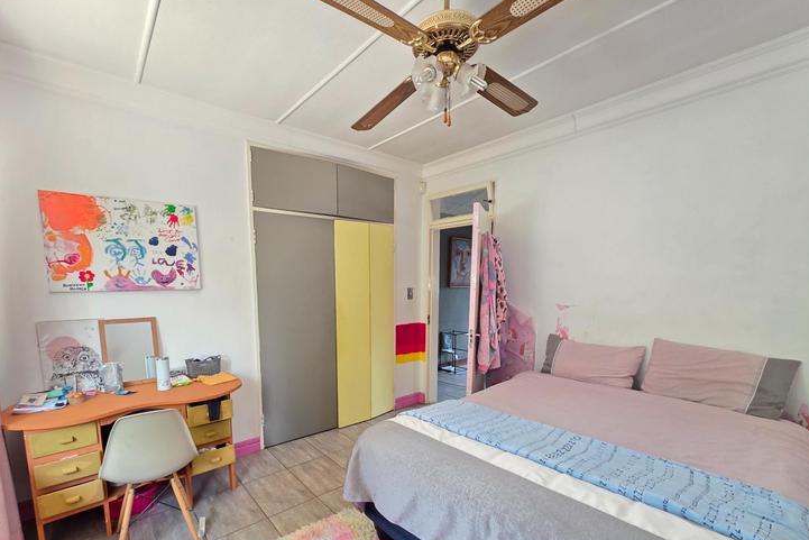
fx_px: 337
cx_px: 376
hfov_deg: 100.2
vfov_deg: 76.3
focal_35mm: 15
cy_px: 329
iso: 200
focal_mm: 2.2
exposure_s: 1/50
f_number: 1.9
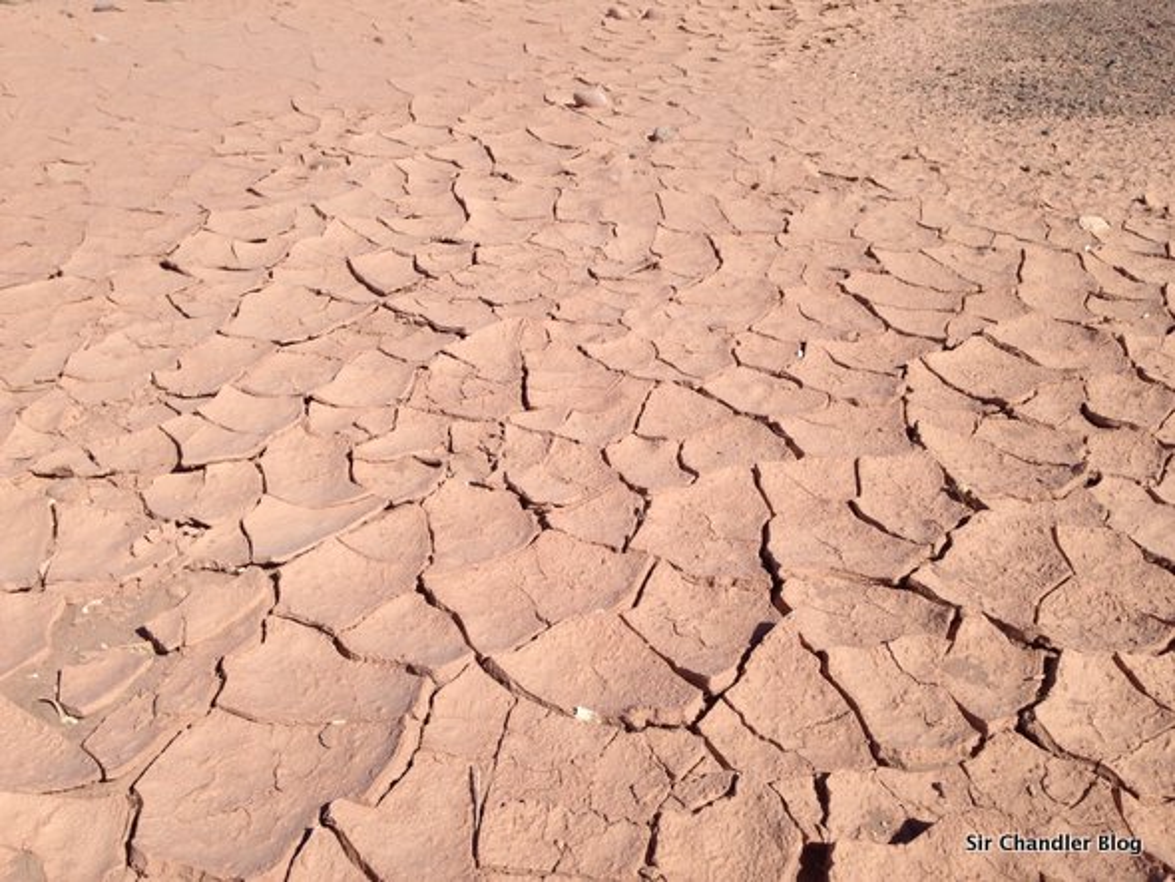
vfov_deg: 43.0
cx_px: 588
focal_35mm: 33
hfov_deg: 55.3
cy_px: 441
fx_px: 1121
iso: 50
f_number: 2.4
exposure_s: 1/3012
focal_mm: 4.12
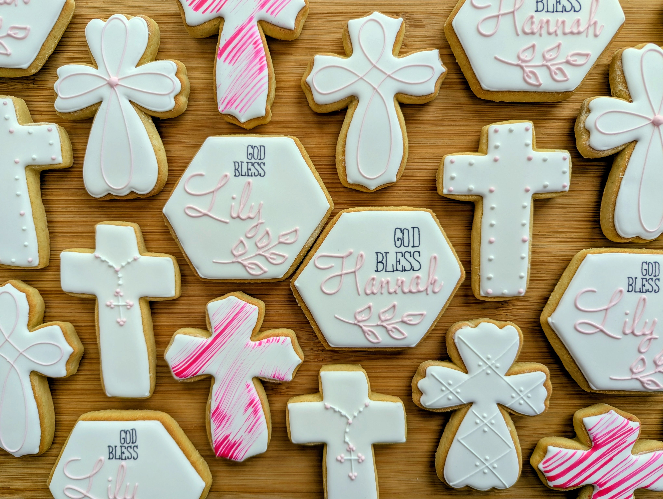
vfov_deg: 56.9
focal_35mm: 24
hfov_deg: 71.5
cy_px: 250
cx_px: 332
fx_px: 460
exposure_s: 1/50
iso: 46
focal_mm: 6.81
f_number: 1.85
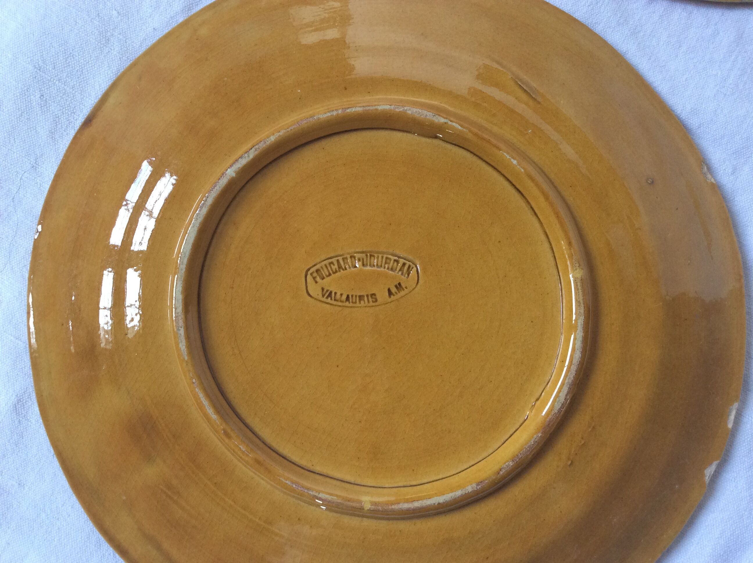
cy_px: 282
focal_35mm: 32
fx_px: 695
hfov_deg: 56.9
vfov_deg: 44.1
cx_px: 376
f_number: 2.4
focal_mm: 3.3
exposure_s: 1/25
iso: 80
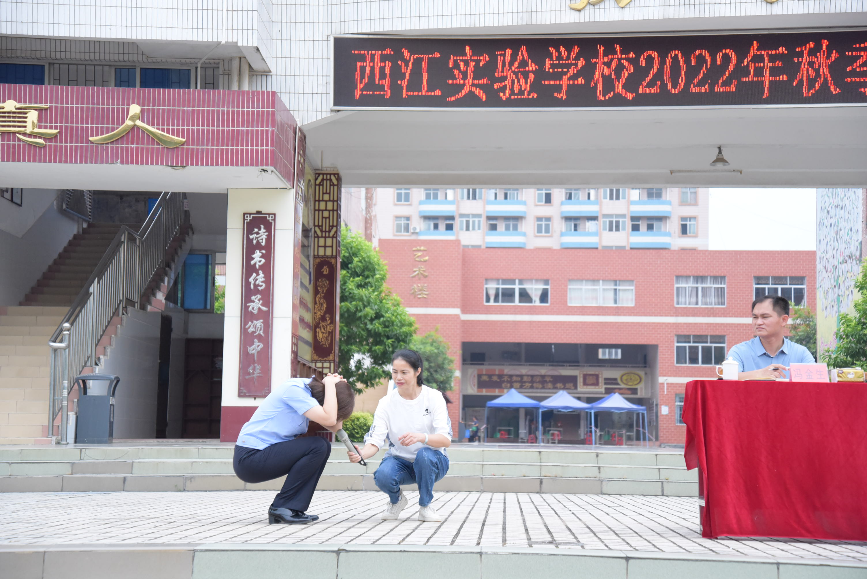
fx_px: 1566
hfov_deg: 30.9
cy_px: 290
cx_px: 434
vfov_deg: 20.9
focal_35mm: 65
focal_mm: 65
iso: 3600
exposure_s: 1/3200
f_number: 4.5
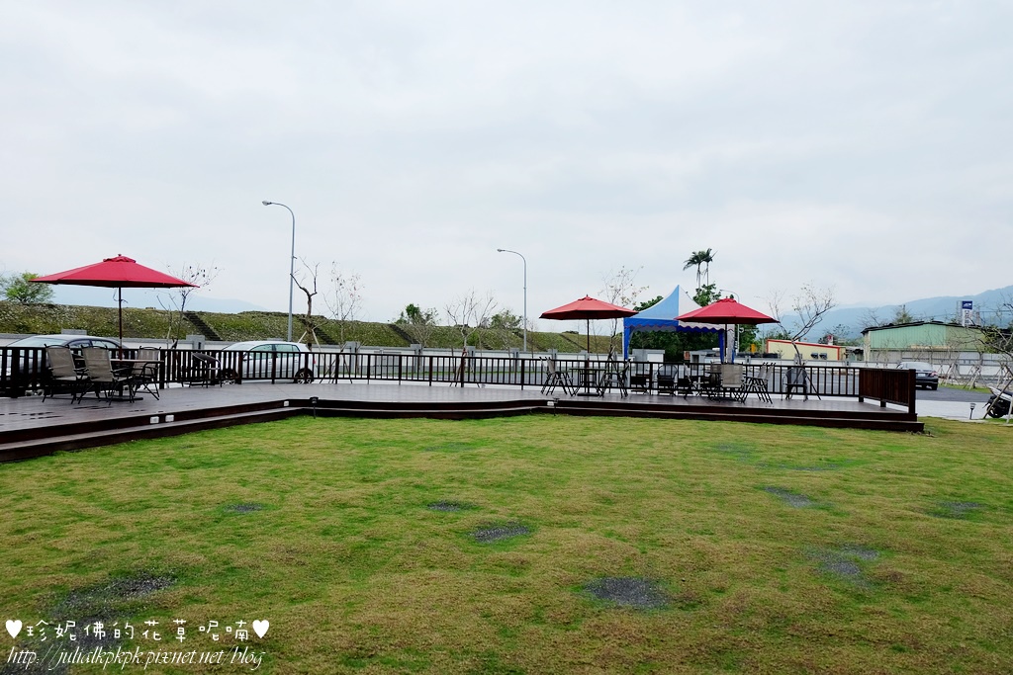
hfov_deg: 73.7
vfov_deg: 53.1
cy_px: 338
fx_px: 675
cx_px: 506
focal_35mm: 24
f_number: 3.5
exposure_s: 1/850
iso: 400
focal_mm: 16
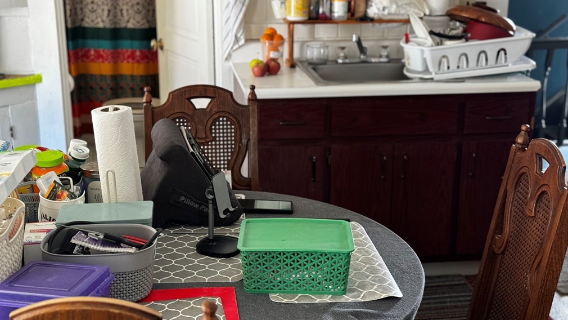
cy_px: 125
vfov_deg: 22.6
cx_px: 282
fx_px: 798
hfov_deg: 39.2
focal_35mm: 53
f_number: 1.78
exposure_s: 1/60
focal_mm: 6.76
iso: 200
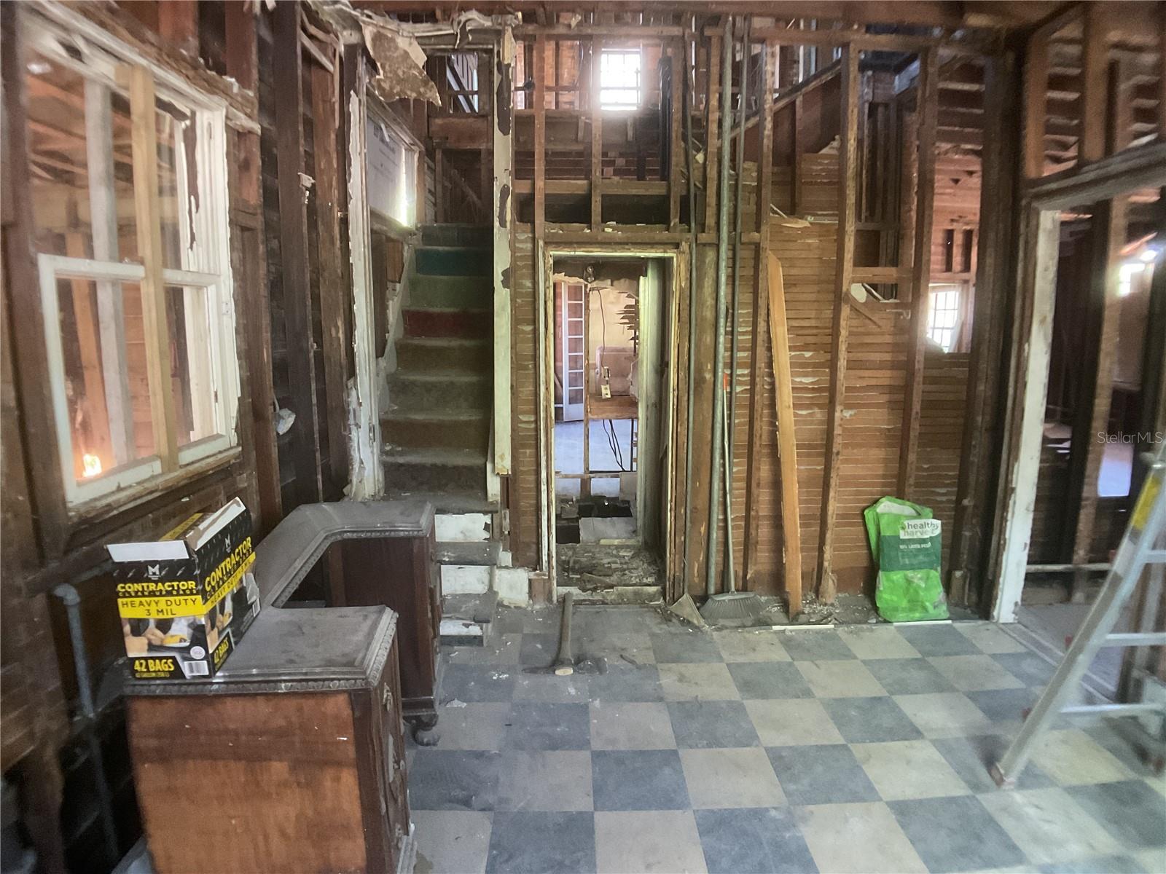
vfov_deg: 48.2
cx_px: 583
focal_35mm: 29
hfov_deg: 61.7
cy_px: 437
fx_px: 977
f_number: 1.8
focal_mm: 3
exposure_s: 1/30
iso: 400
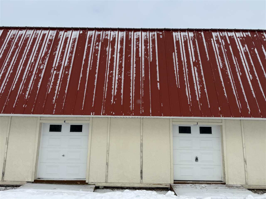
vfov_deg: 56.8
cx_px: 133
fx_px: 184
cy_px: 100
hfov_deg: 71.6
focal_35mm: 24
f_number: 1.78
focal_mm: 6.76
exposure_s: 1/6711
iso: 80
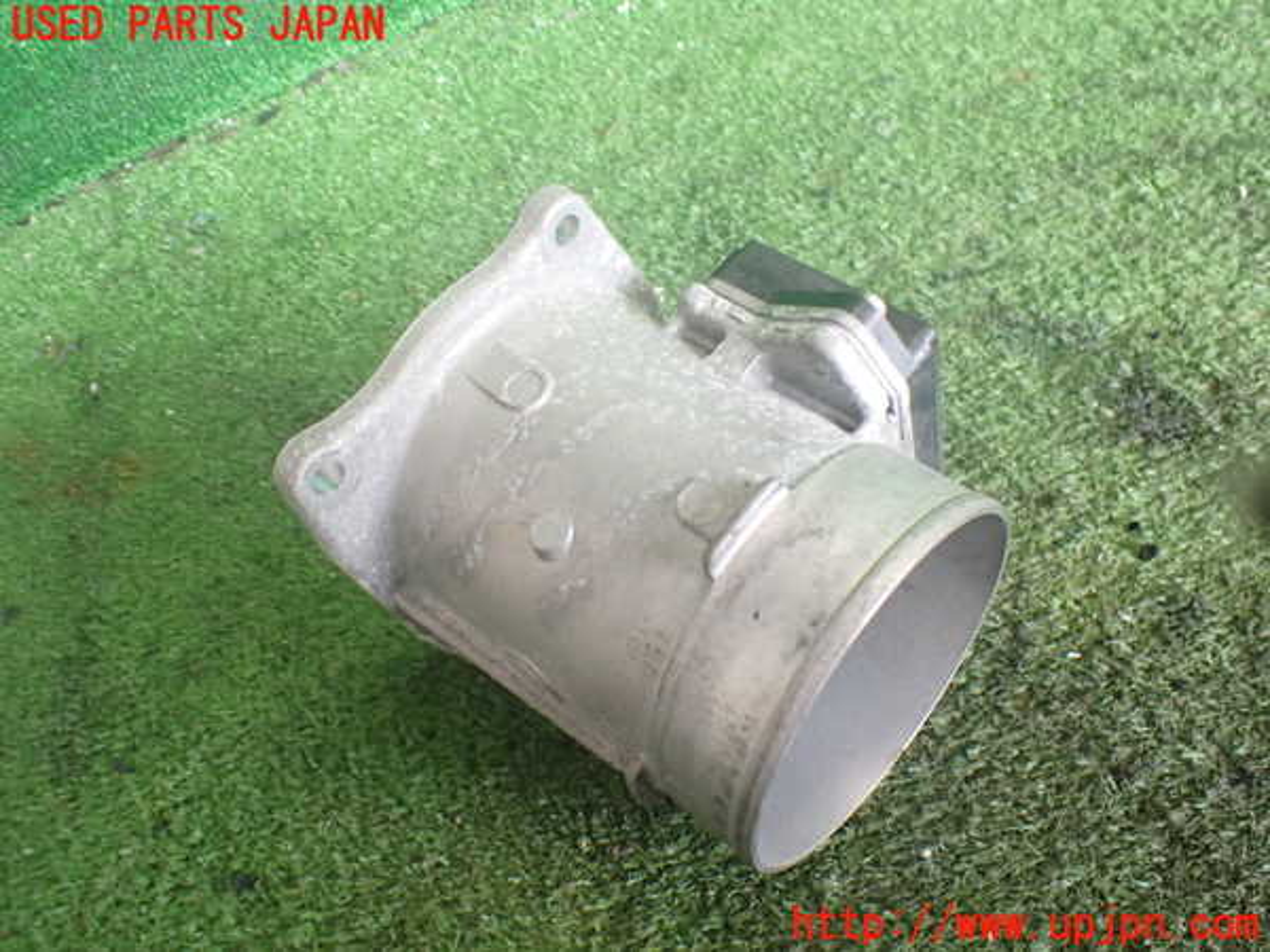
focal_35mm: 30
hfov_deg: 60.0
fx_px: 1101
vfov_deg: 46.8
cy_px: 476
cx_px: 635
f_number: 2.3
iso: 640
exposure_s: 1/125
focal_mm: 5.4
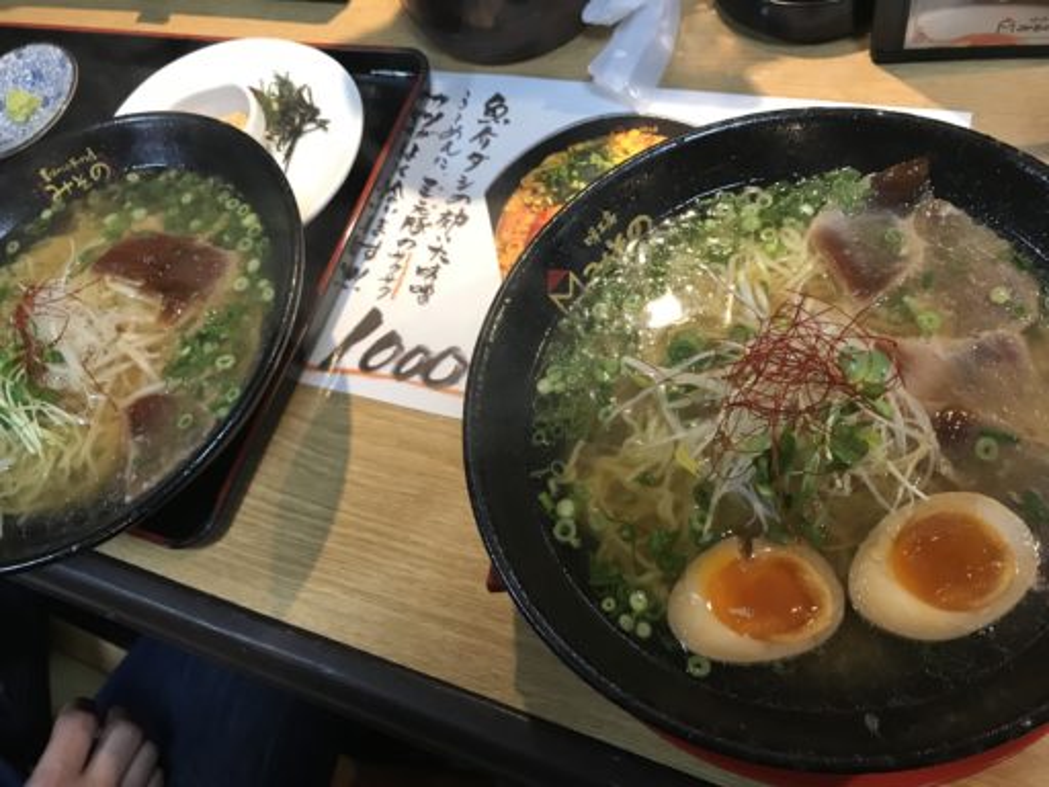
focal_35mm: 28
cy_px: 394
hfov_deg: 63.4
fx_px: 849
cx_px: 524
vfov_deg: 49.7
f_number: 1.8
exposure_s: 1/15
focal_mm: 3.99
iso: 64
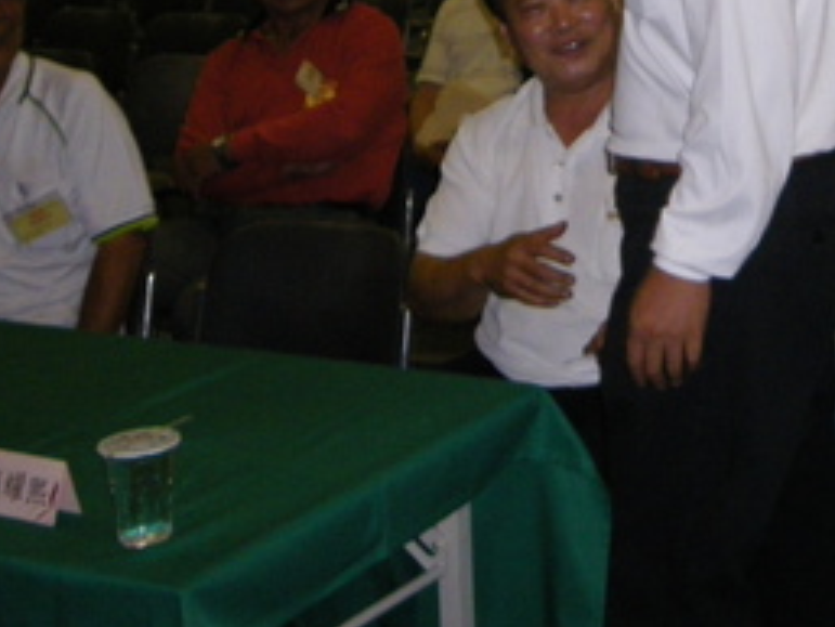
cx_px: 929
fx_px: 1858
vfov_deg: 18.7
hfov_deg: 23.7
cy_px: 23
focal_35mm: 77
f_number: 2.8
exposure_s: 1/60
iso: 400
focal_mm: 5.8
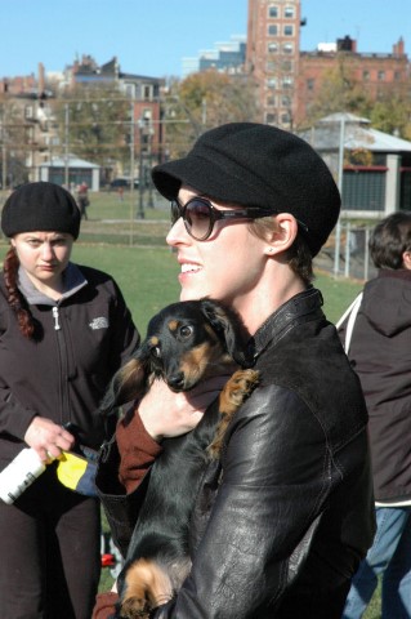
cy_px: 310
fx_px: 1802
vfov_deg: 19.5
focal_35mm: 105
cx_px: 206
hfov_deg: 13.0
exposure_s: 1/500
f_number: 11
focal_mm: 70
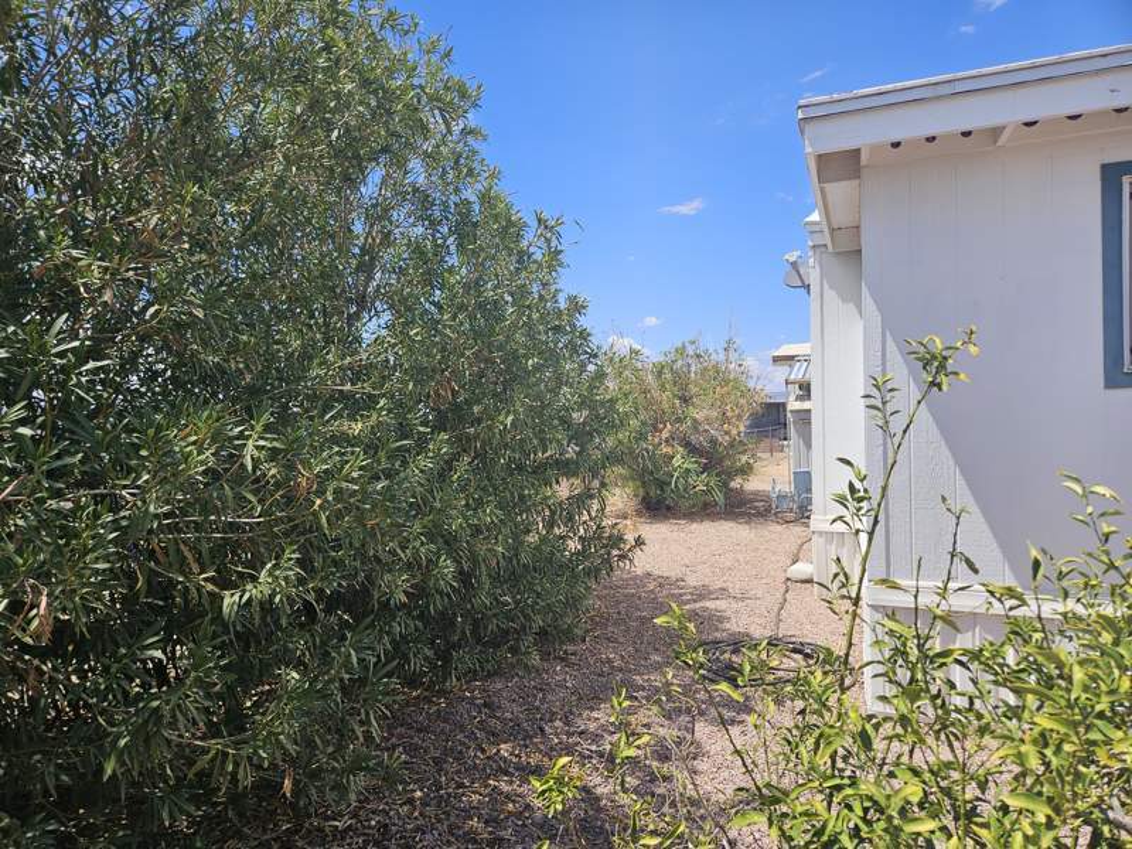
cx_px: 566
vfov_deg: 58.9
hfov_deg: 73.9
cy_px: 424
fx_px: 752
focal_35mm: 23
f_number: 1.8
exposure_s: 1/1628
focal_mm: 5.4
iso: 25
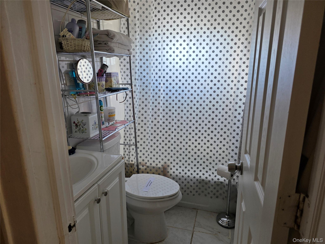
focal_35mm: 23
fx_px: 216
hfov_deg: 73.9
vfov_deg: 58.9
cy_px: 122
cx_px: 162
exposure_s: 1/180
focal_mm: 6.3
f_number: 1.7
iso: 80
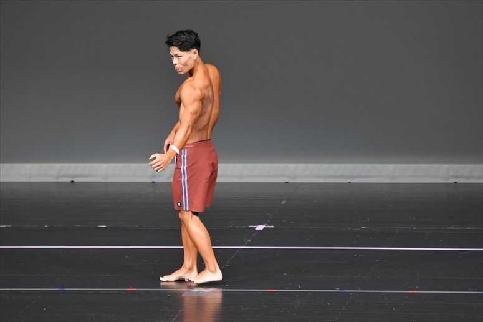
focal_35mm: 345
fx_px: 4627
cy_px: 161
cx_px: 242
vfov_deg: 4.0
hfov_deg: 6.0
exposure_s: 1/400
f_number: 5.6
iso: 5000
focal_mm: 230
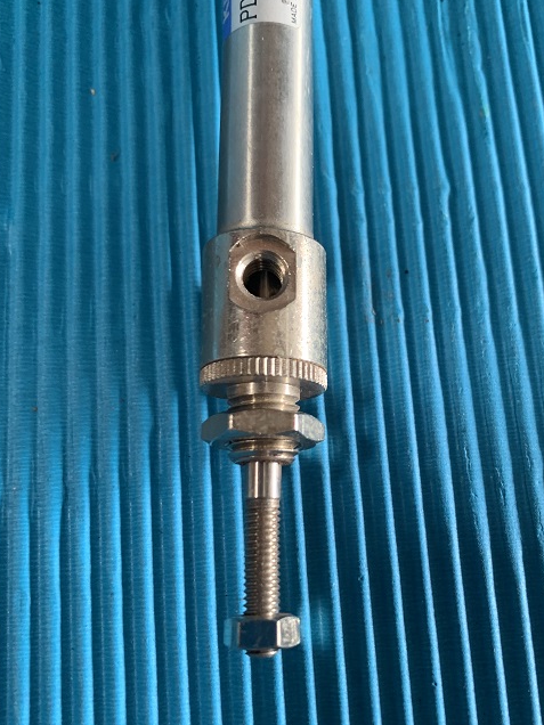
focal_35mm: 33
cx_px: 328
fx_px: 691
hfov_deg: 42.7
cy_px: 418
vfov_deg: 55.1
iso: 160
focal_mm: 4.25
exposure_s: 1/60
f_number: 1.8
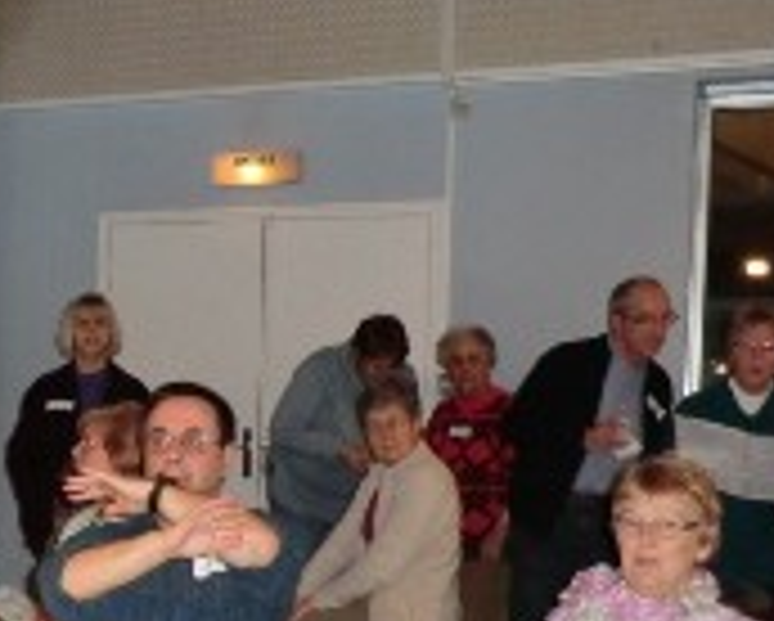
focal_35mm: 61
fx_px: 1399
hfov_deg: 29.9
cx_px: 117
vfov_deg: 24.4
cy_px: 536
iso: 400
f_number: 3.2
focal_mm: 4.3
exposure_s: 1/60
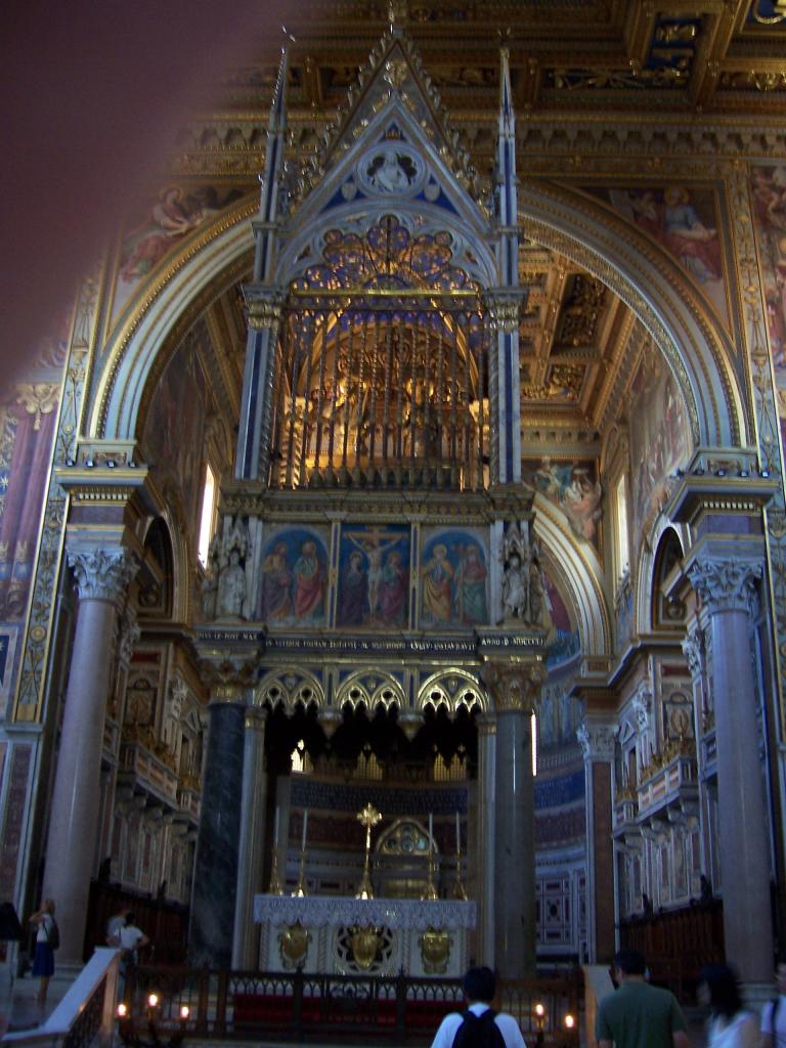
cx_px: 393
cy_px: 524
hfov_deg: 39.7
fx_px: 1090
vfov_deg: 51.4
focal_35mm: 36
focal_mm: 6
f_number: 3
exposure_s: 1/8
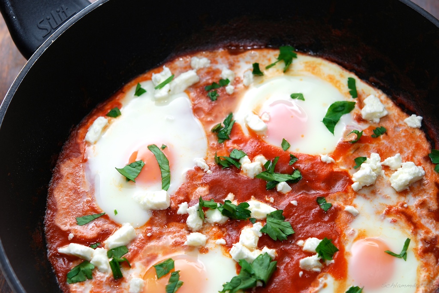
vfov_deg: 15.2
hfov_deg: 22.6
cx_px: 220
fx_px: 1097
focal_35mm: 90
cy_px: 146
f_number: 5.6
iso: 100
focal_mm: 60
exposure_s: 1/200
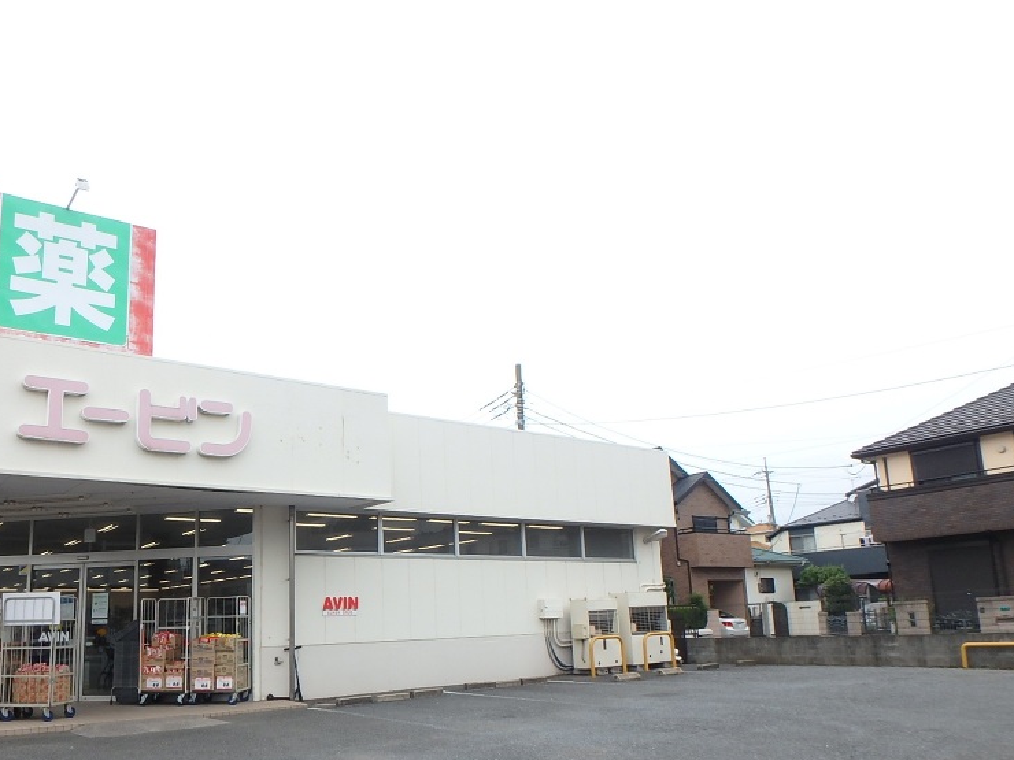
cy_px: 485
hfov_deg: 64.8
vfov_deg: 50.7
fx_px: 791
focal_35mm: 27
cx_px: 414
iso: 125
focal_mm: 3.7
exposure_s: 1/640
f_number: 3.5
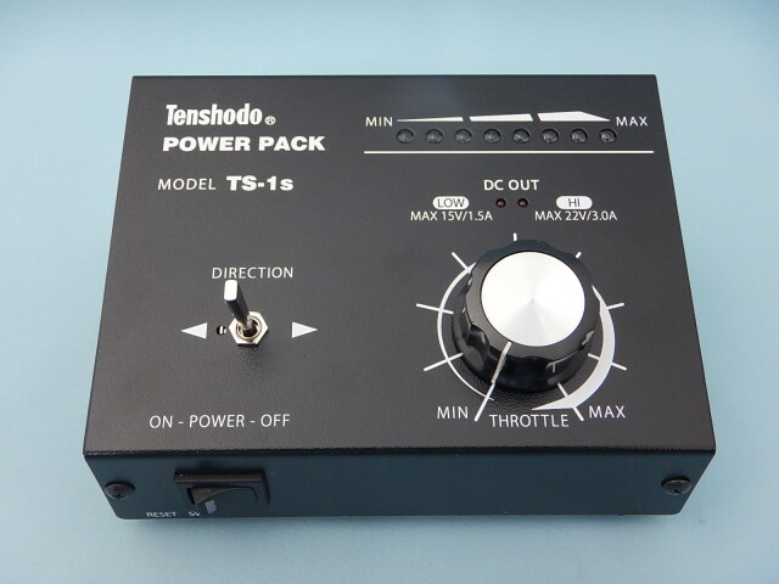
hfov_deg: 46.8
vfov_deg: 36.0
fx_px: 900
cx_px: 390
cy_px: 292
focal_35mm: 40
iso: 400
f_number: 4.2
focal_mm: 7.2
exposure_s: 1/10
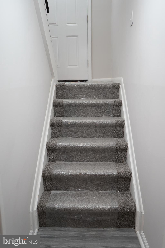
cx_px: 82
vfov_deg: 63.7
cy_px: 124
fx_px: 199
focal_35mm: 29
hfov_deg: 45.0
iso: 1000
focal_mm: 29
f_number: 4
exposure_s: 1/160
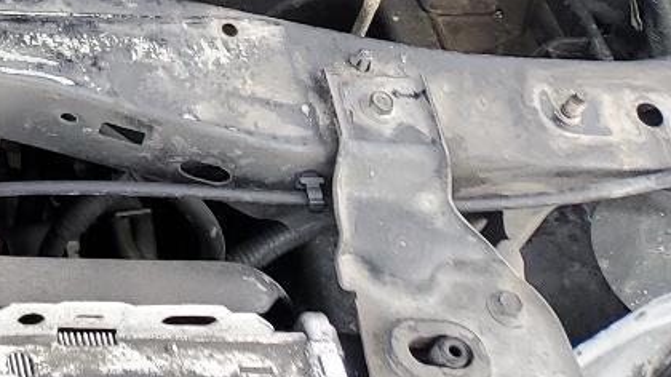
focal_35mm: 108
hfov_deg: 16.8
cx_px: -502
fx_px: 1921
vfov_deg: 9.9
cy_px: -526
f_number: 1.5
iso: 50
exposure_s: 1/60.2
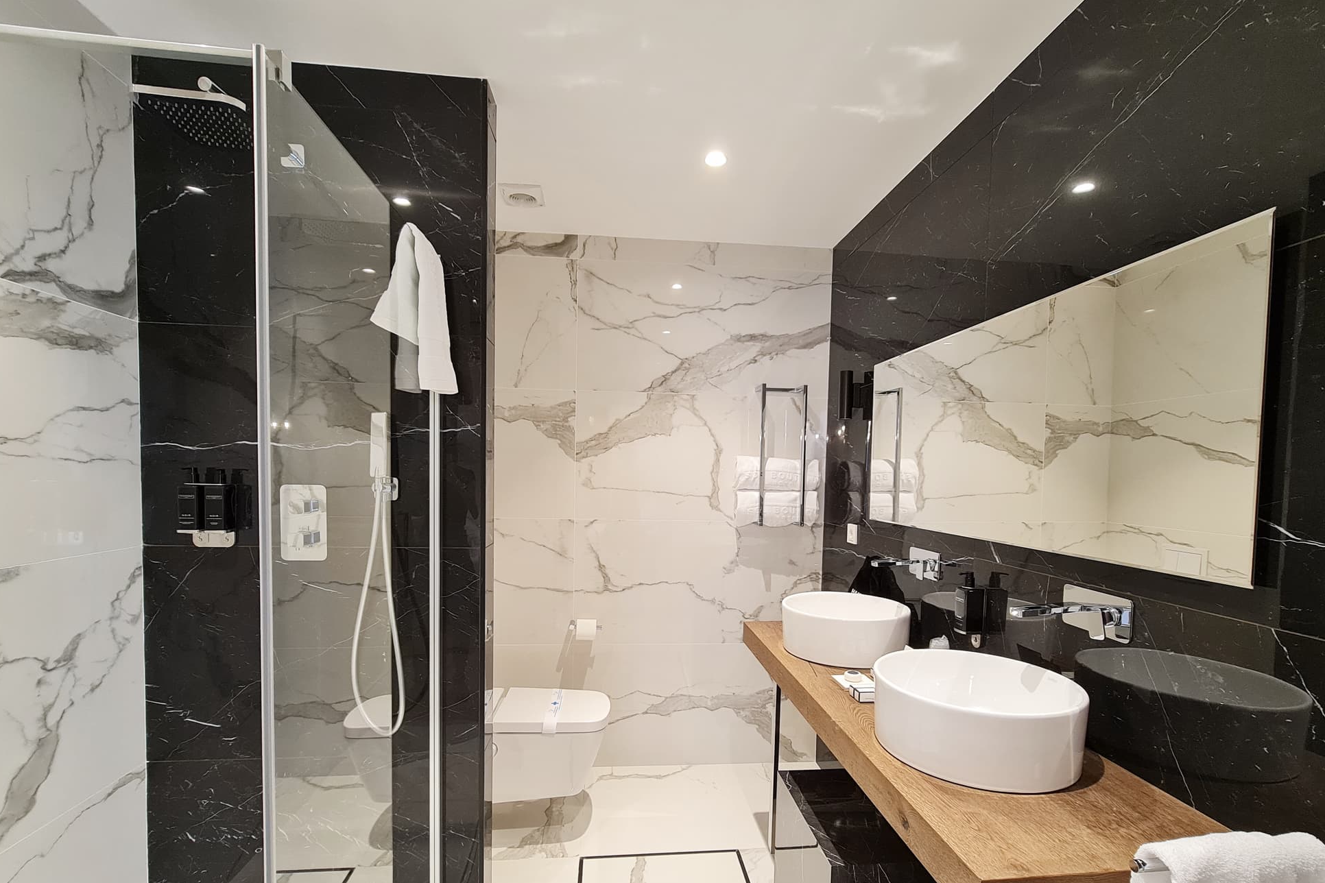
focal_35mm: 14
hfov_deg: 104.2
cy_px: 502
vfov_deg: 80.8
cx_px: 678
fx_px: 515
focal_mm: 2.2
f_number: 2.2
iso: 200
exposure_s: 1/50
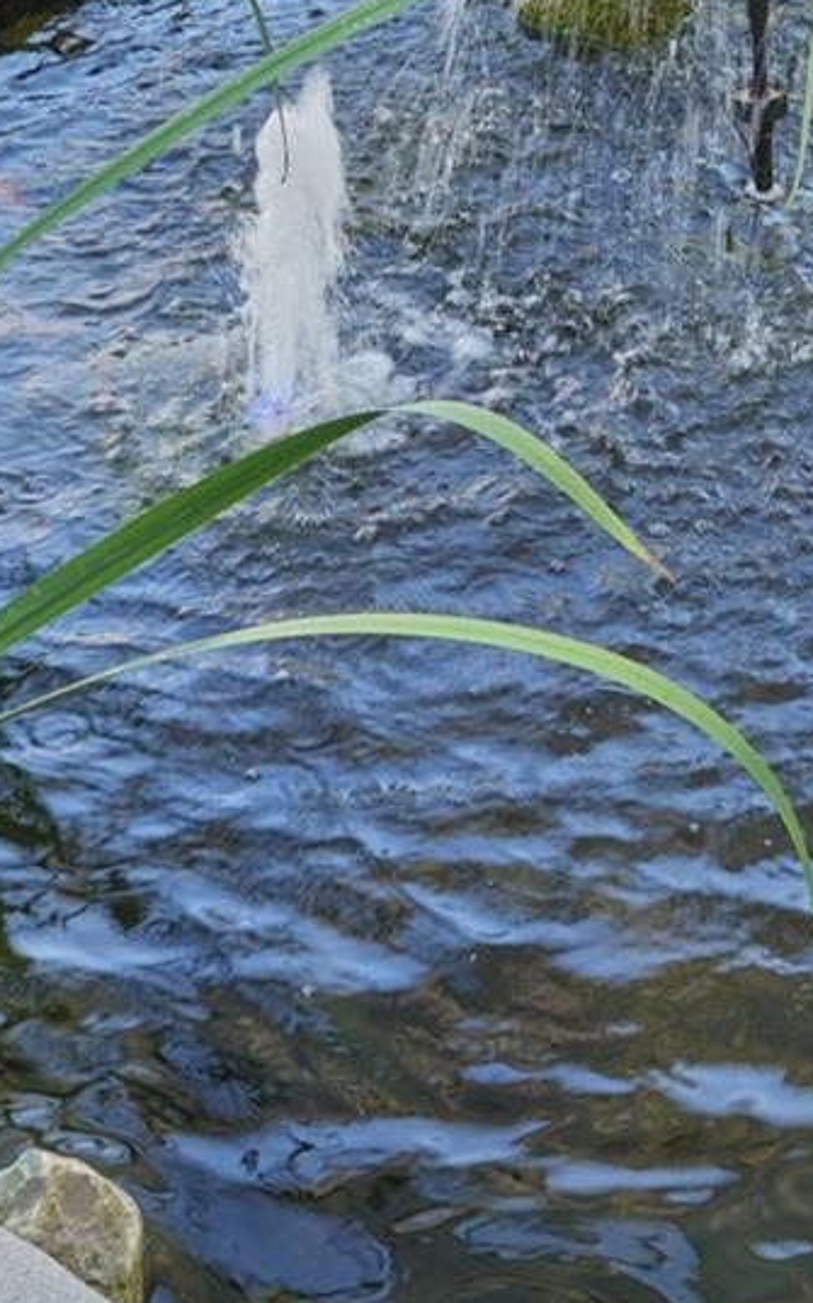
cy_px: 193
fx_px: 2554
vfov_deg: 27.8
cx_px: 842
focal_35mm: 72
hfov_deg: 17.6
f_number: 8
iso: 160
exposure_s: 1/30
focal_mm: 18.5
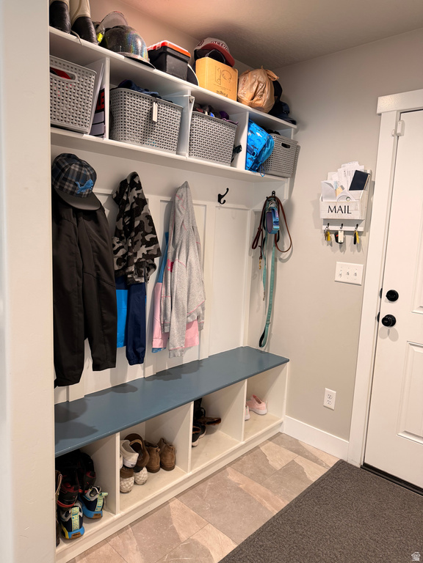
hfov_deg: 56.8
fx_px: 391
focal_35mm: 24
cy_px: 282
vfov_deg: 71.6
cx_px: 212
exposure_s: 1/60
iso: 125
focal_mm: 6.76
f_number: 1.78
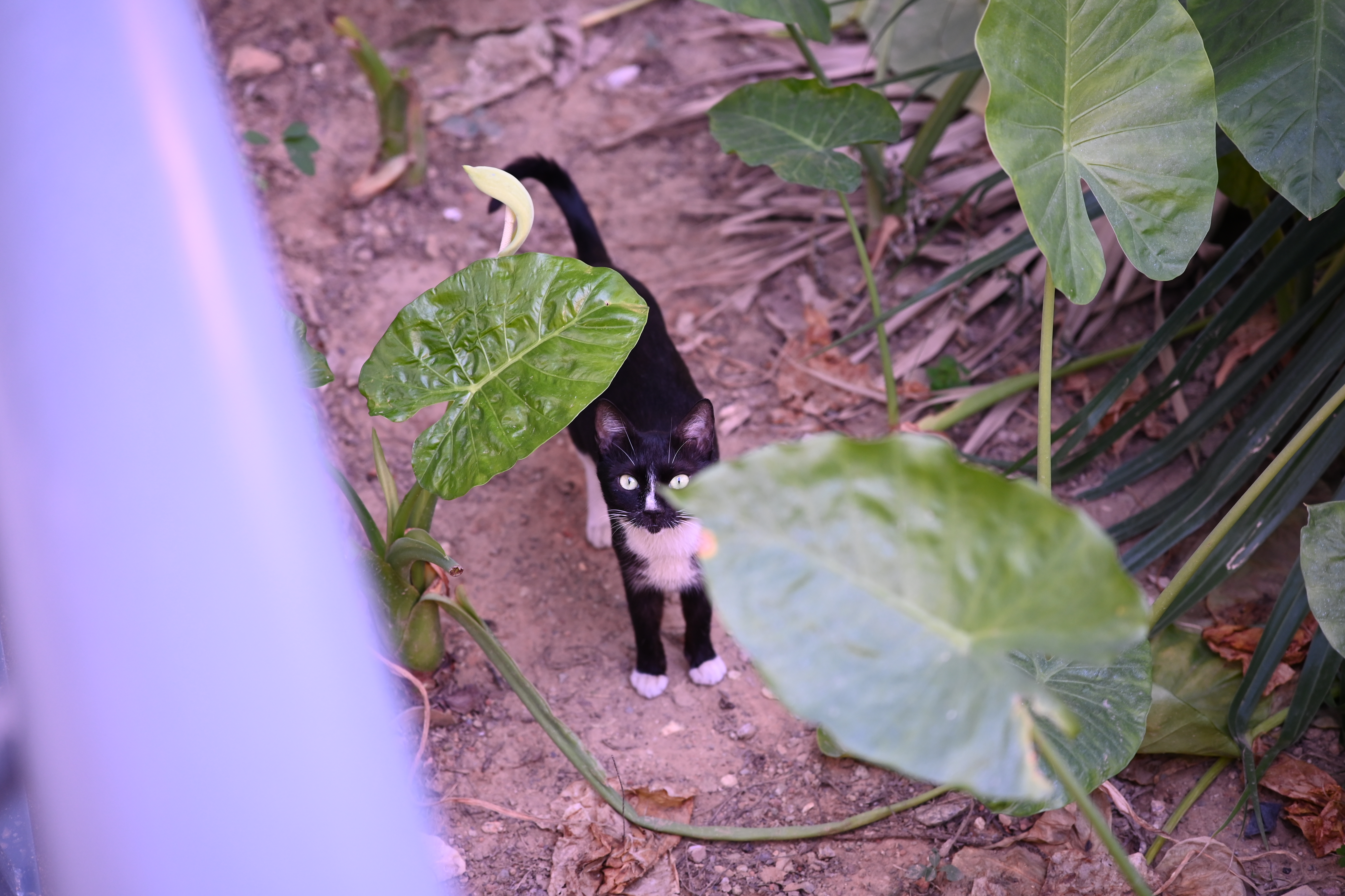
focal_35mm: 84
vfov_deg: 16.3
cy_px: 448
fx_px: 3138
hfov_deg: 24.2
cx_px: 672
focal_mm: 56
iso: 250
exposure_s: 1/160
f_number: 2
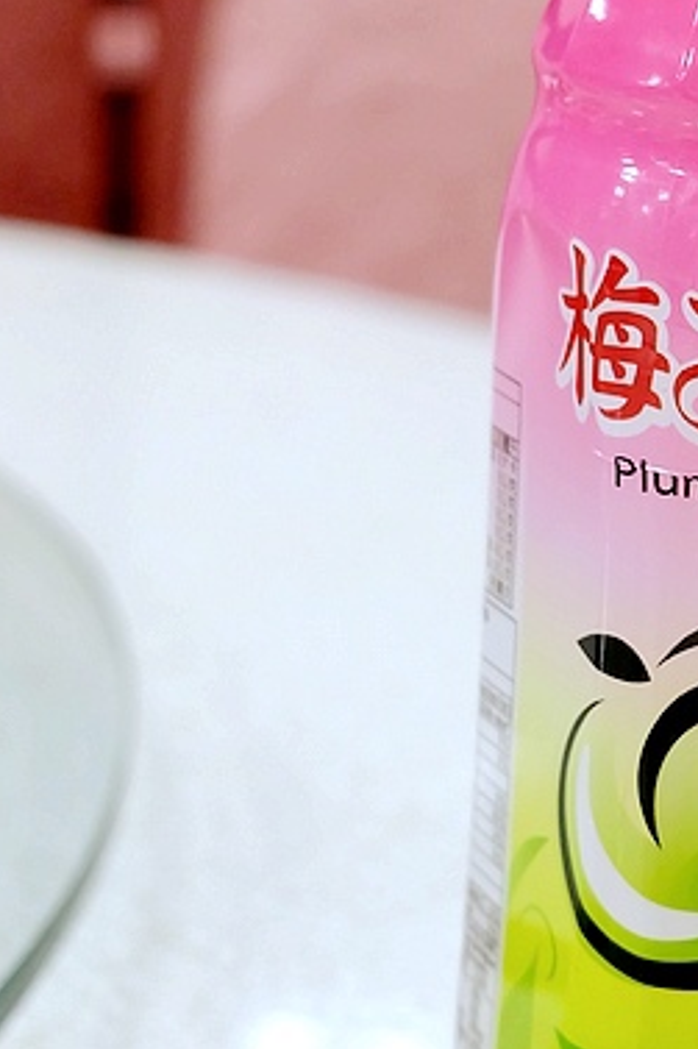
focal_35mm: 86
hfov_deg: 15.3
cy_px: 493
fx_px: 2503
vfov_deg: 23.7
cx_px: 826
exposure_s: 1/125
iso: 800
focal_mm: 24.3
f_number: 3.2
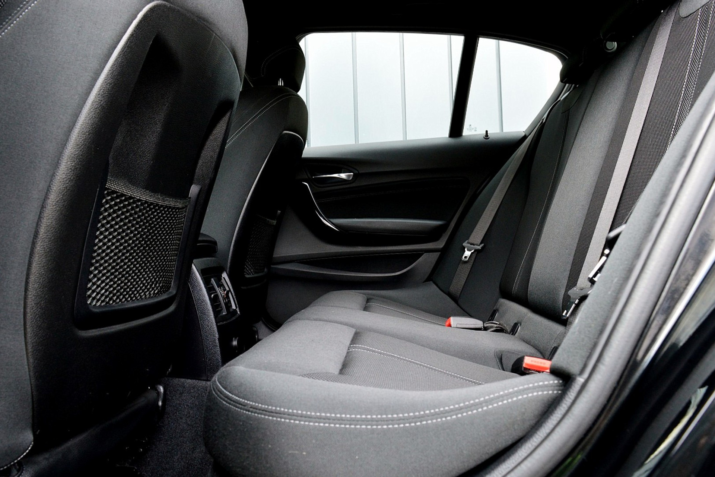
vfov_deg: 47.9
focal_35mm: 27
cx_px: 358
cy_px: 238
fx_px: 536
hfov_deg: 67.4
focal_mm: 18
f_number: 8
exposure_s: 1/60
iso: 720
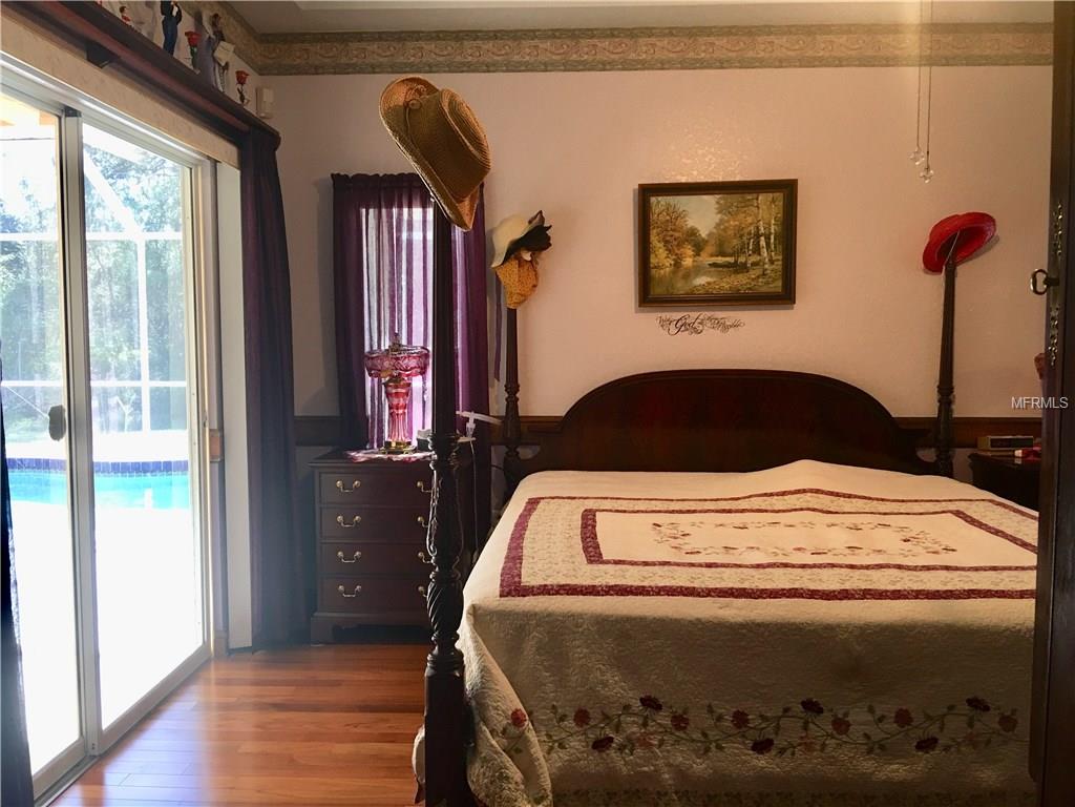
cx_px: 538
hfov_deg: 61.7
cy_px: 404
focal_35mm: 29
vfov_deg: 48.2
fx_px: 901
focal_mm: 4.15
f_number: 2.2
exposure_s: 1/15
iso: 32
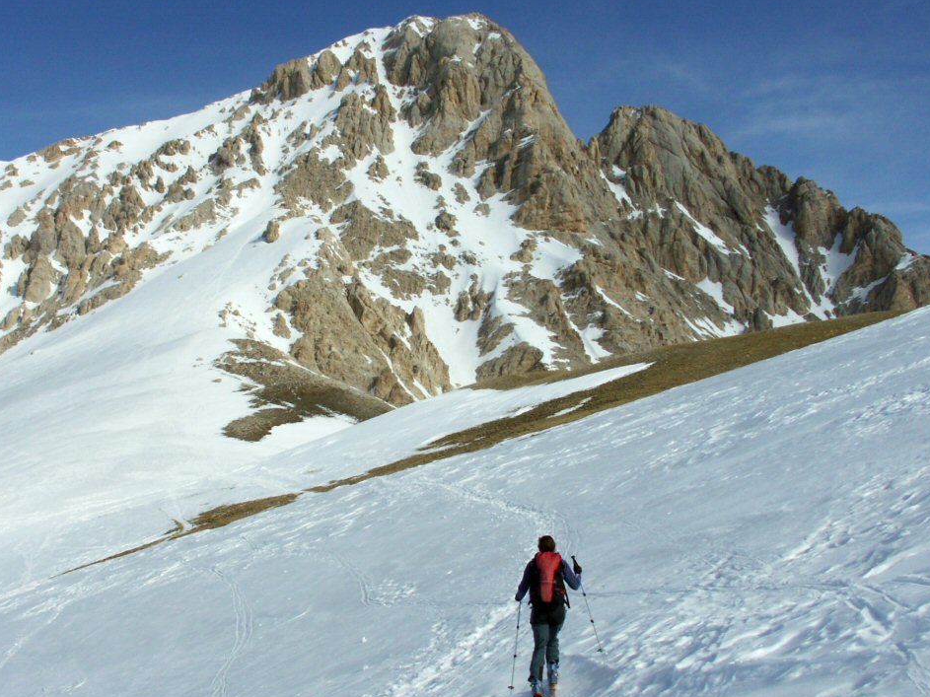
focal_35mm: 41
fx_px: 1101
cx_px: 352
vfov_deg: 35.1
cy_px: 389
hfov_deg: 45.4
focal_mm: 7.44
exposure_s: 1/500
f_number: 8
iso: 100
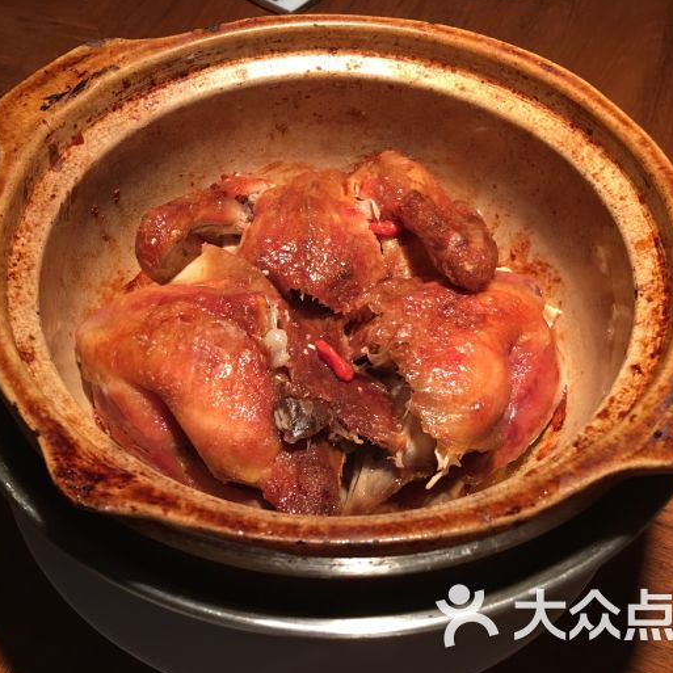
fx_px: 770
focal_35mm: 35
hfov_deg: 47.2
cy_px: 339
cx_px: 306
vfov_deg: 47.2
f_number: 2.2
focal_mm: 4.15
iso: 125
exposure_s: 1/33
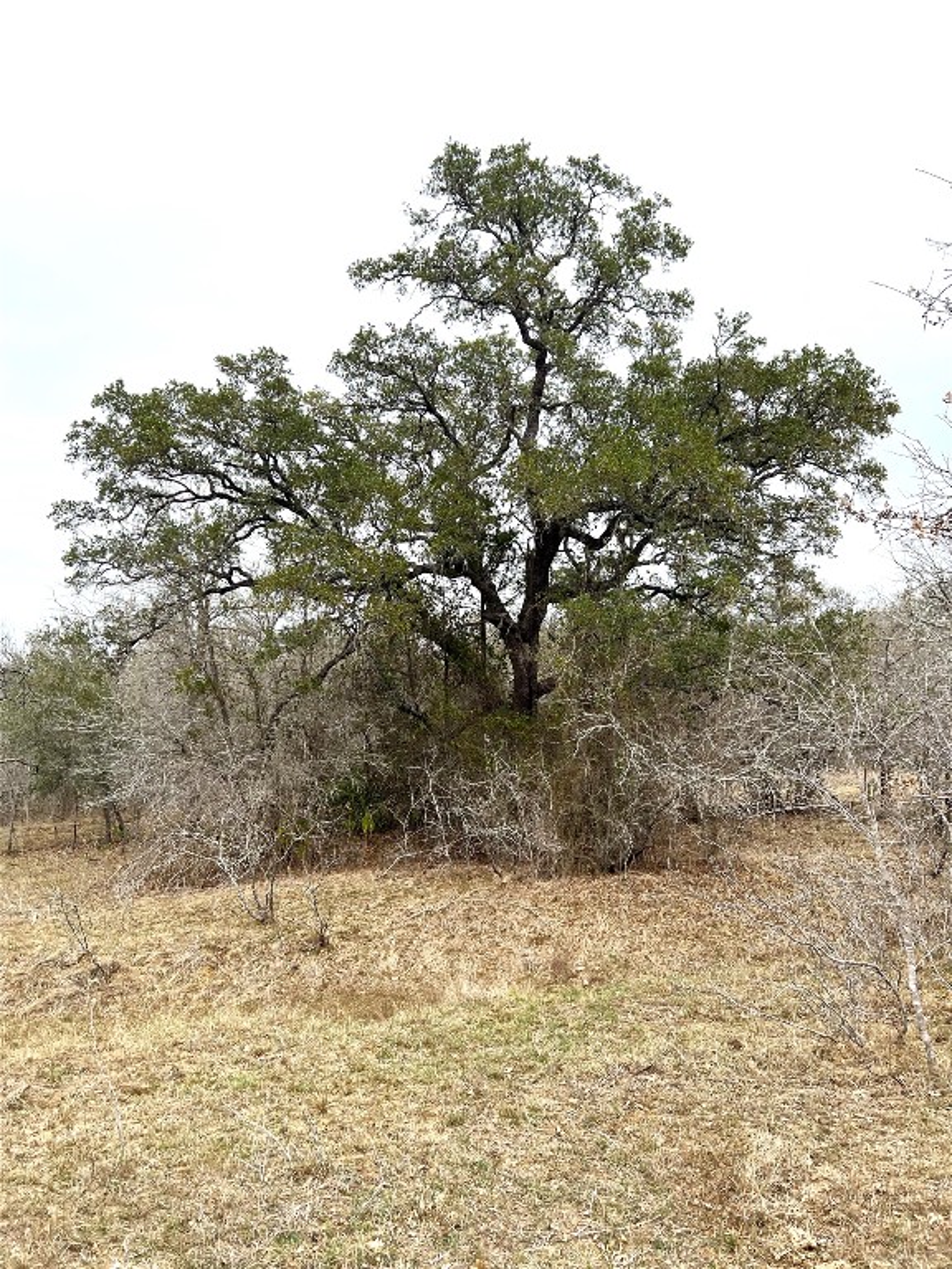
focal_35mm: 26
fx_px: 953
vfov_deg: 67.3
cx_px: 476
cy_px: 634
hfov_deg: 53.1
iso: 50
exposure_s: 1/1488
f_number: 1.5
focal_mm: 5.7
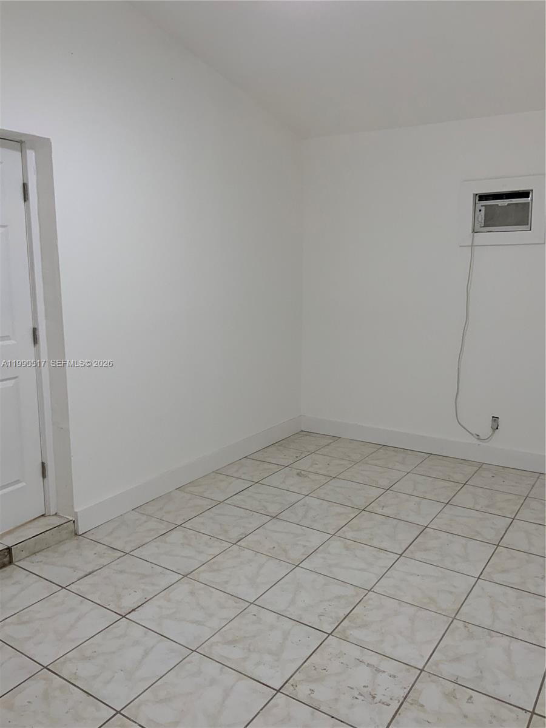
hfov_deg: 48.2
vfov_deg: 61.7
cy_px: 364
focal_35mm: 29
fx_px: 610
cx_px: 273
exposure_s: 1/60
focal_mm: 3
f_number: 1.8
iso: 80
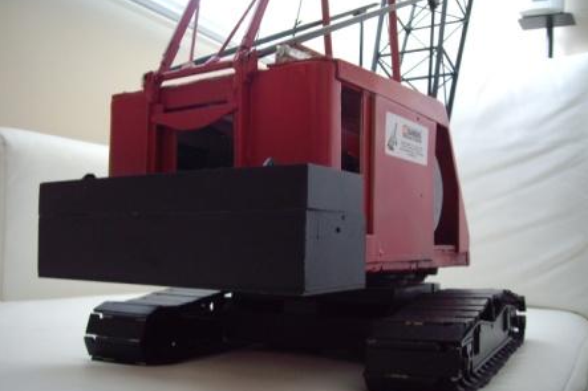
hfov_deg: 48.5
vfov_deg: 33.4
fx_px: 653
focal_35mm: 40
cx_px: 295
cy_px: 209
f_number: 2.7
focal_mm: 6.2
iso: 200
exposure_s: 1/15
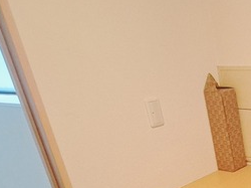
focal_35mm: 50
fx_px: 362
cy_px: 207
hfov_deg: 29.4
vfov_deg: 26.7
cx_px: 340
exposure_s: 1/24
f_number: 2.2
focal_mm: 1.74
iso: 320
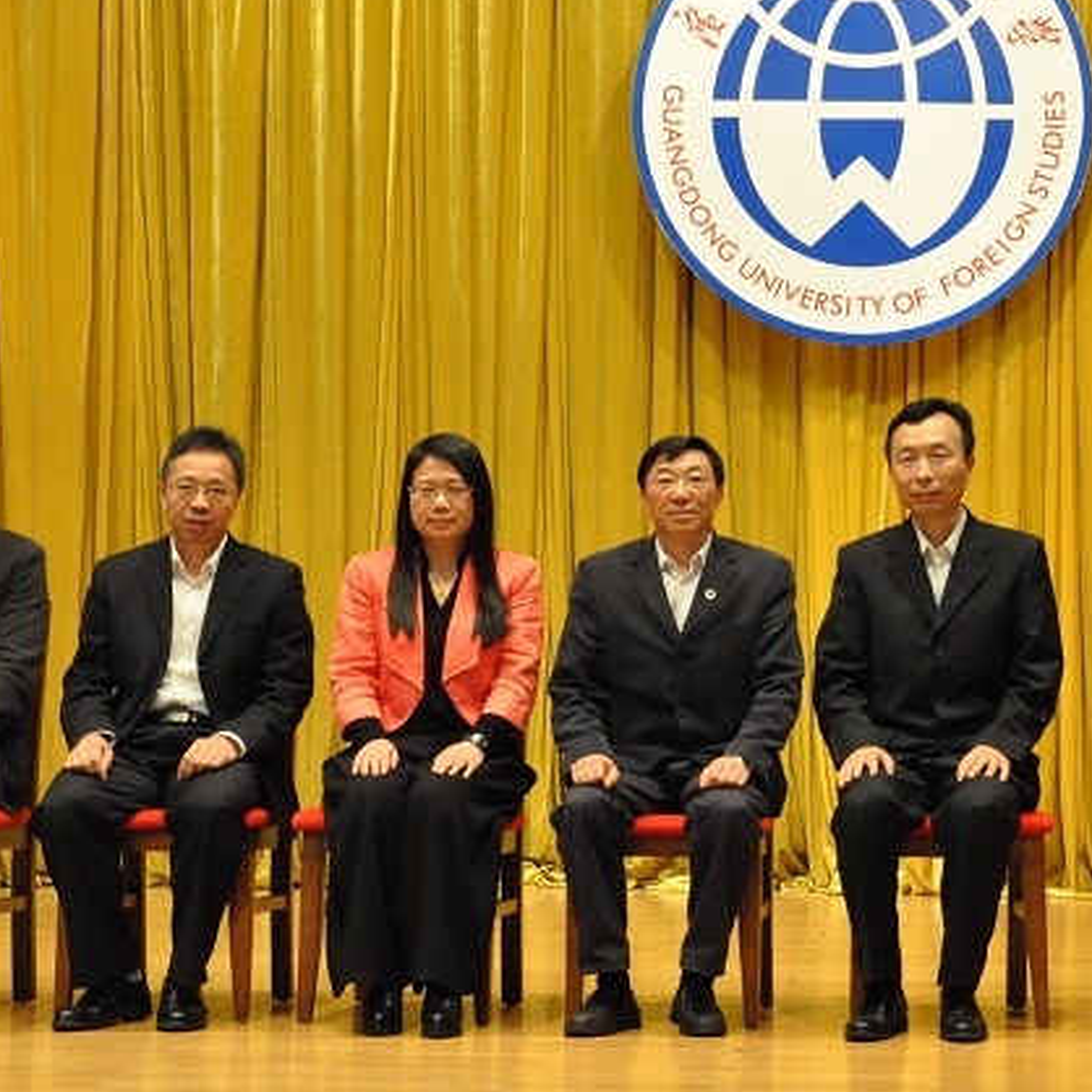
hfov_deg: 18.3
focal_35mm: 94
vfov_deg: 18.5
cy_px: 499
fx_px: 3351
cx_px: 867
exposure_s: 1/80
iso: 3200
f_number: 9
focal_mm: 35
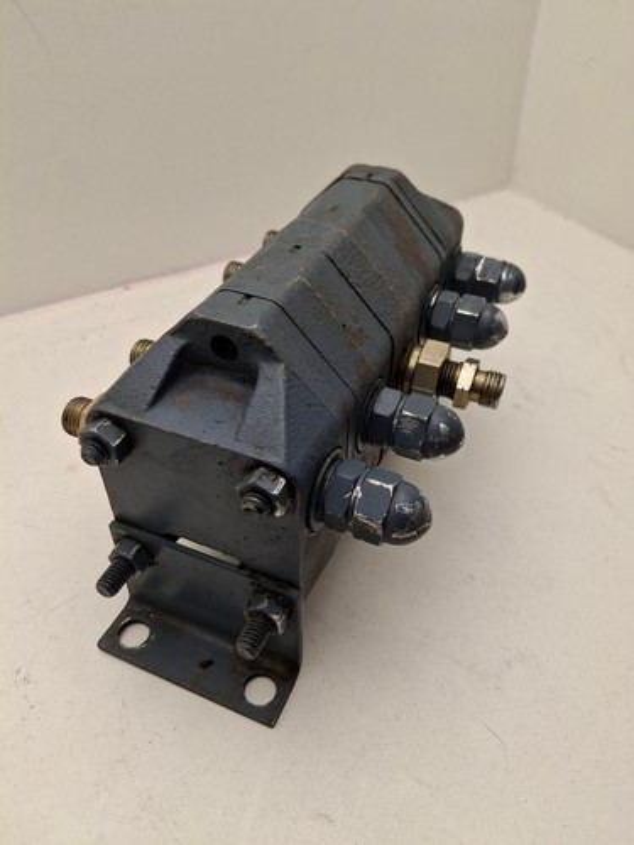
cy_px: 422
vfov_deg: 69.4
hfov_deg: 54.9
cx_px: 317
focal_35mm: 25
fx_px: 611
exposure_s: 1/218
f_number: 1.8
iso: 32
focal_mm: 4.69
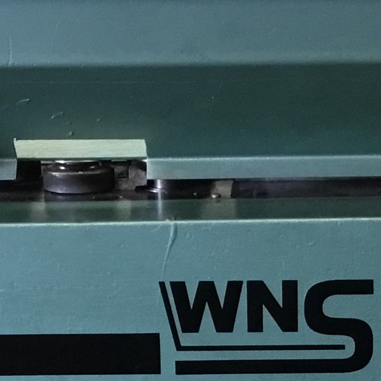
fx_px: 1718
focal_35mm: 138
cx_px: 299
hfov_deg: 12.6
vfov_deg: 12.5
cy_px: 379
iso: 160
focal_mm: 3.3
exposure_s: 1/33
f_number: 2.4
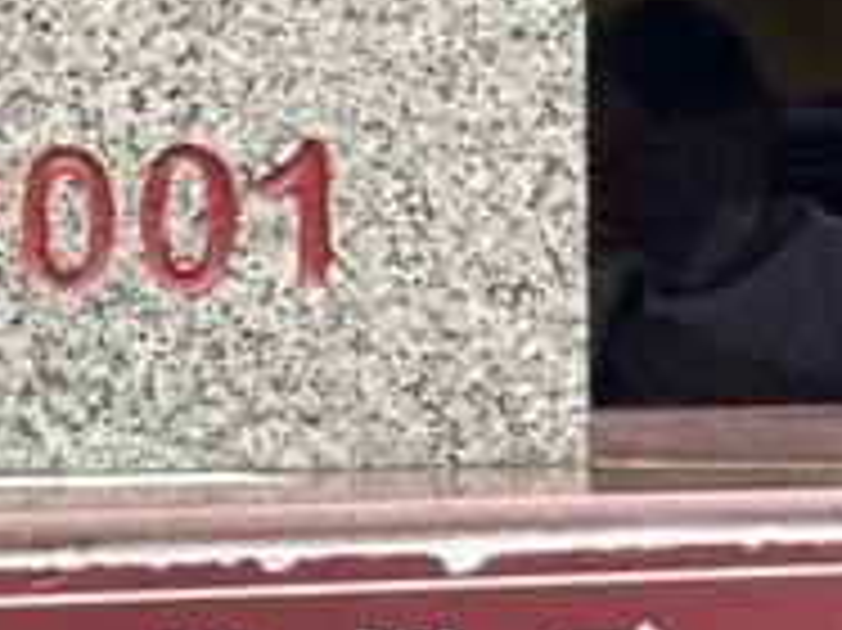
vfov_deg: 2.2
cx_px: -77
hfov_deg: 3.0
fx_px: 15946
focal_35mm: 656
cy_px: -1044
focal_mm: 15.66
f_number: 2.8
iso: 40
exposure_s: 1/164
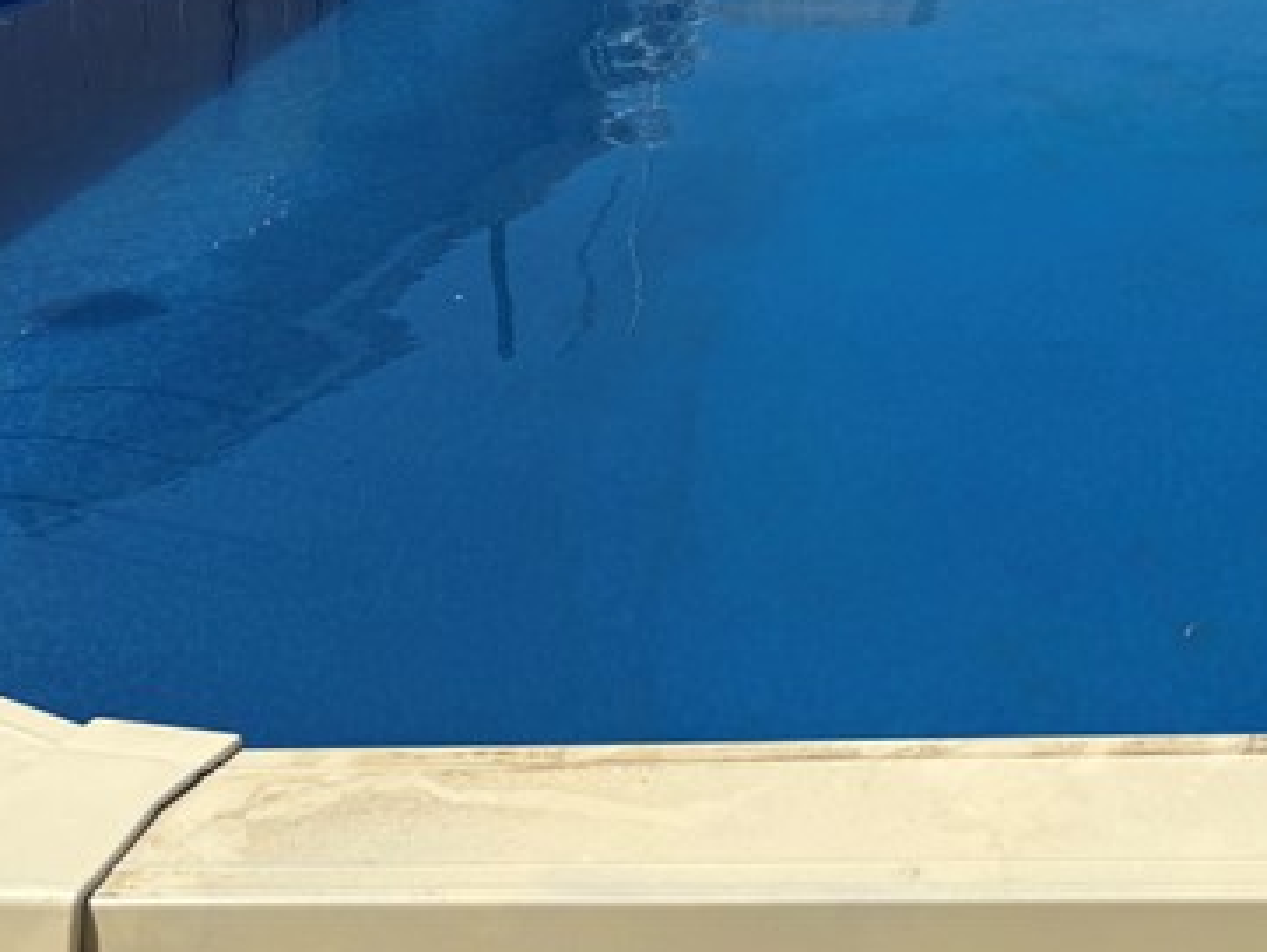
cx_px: 1228
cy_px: -278
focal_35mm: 68
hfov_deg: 27.1
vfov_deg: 19.9
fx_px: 2490
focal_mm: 6.76
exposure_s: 1/7353
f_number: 1.78
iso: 80
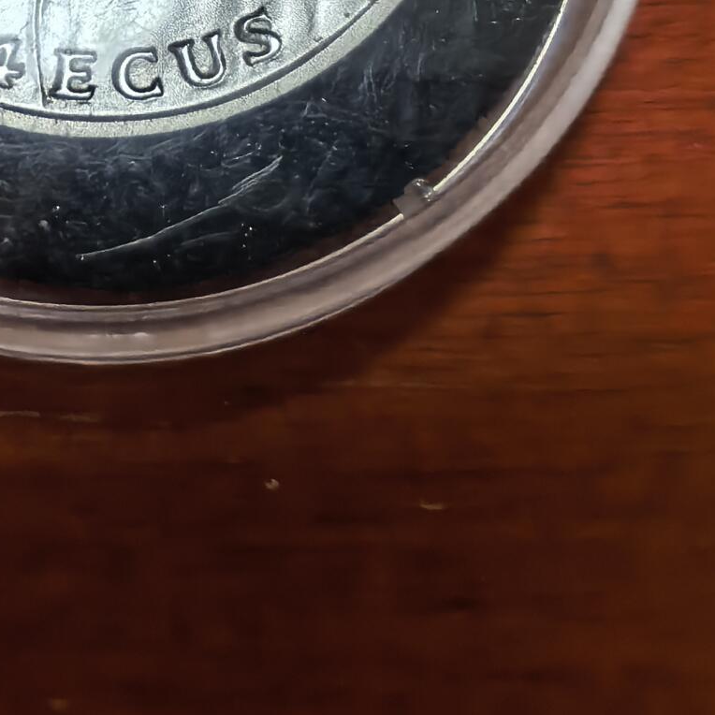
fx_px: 1168
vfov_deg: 29.7
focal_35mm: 50
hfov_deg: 32.8
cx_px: 115
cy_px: -117
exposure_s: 1/50
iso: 160
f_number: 2.2
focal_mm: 1.68
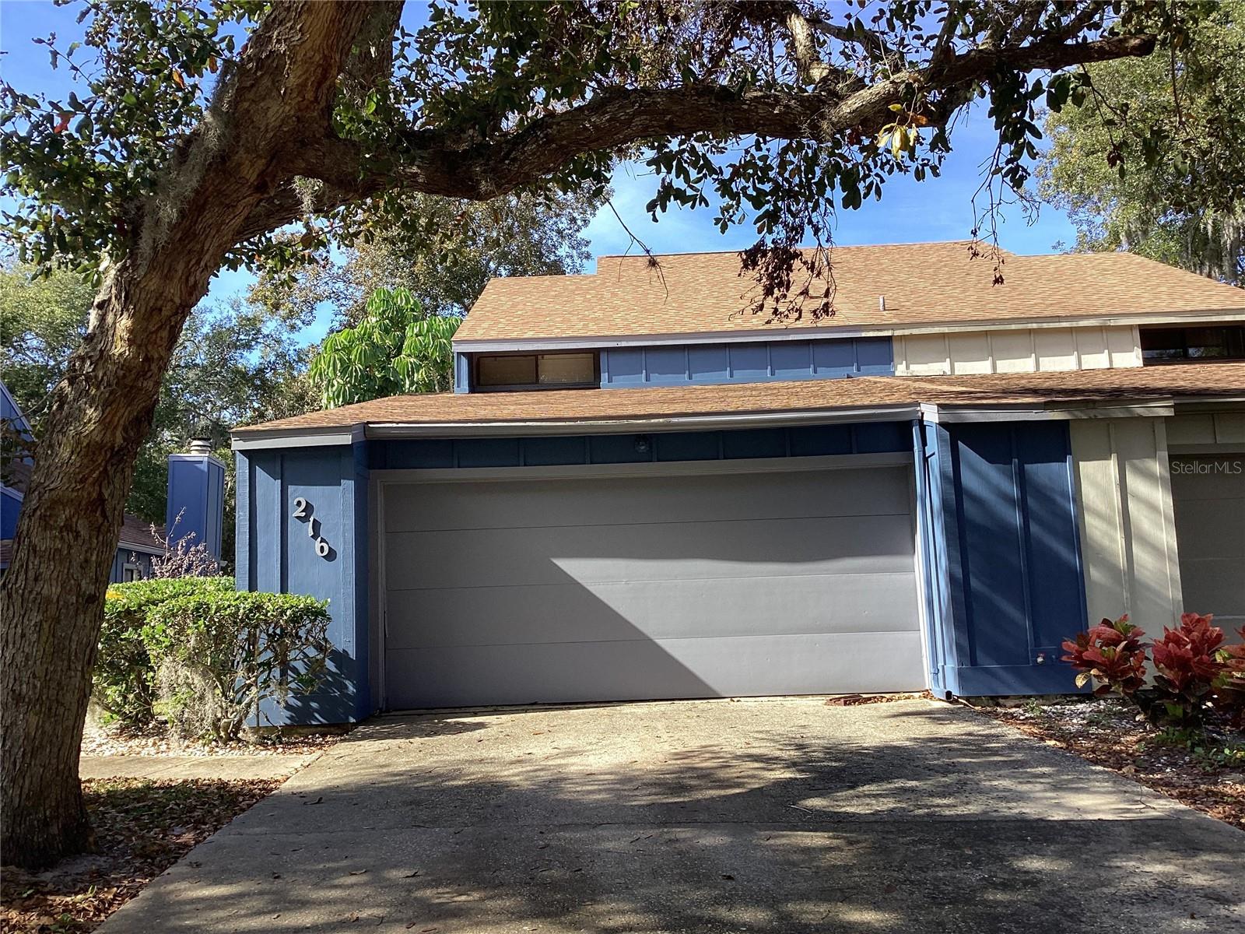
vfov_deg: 45.4
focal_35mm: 31
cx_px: 622
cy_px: 467
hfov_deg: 58.4
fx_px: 1115
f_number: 2.4
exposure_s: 1/397
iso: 25
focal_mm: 3.3
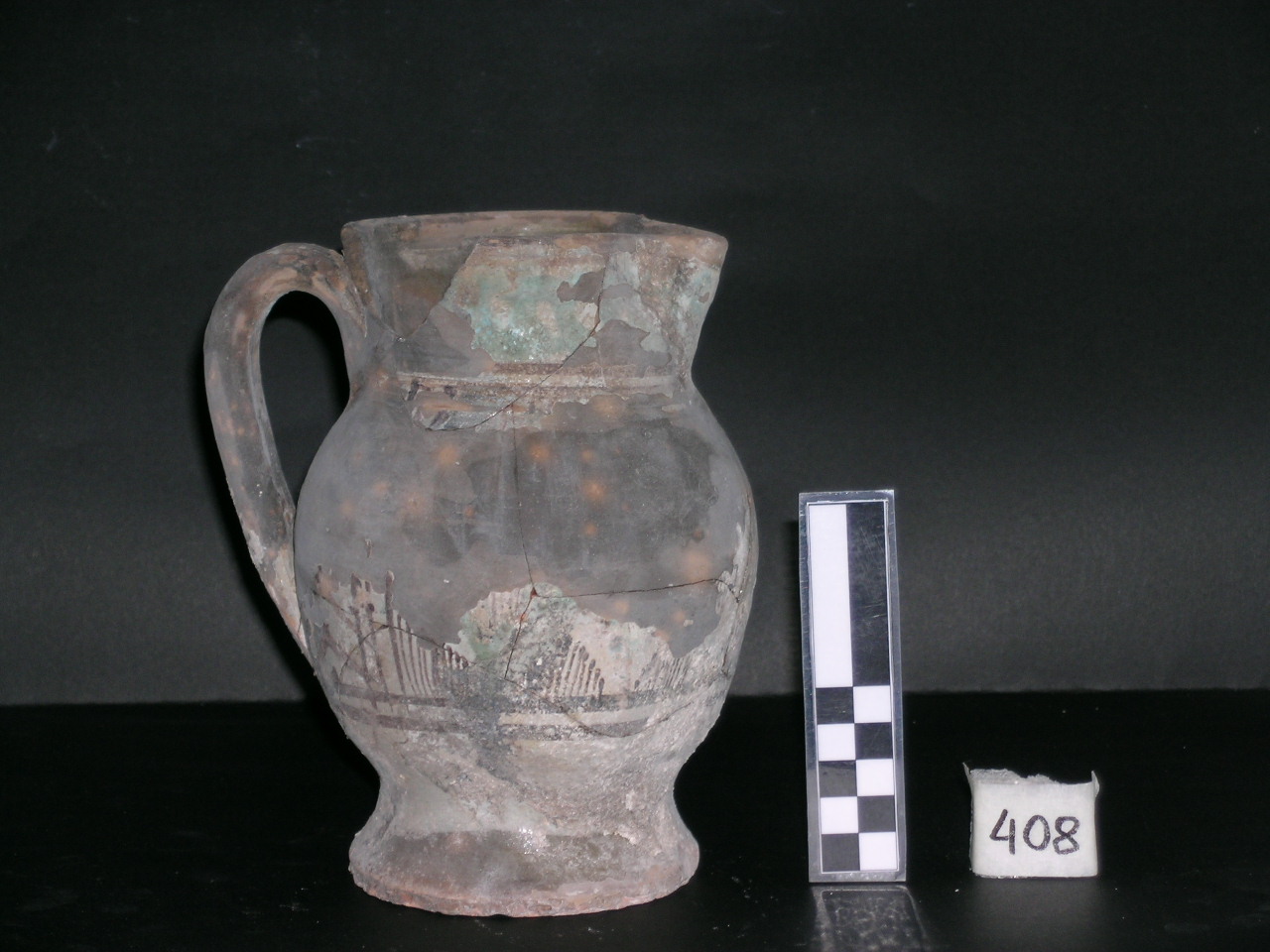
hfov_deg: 21.8
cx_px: 635
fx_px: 3302
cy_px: 476
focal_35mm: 90
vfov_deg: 16.4
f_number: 4.3
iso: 50
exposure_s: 1/121
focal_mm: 18.8
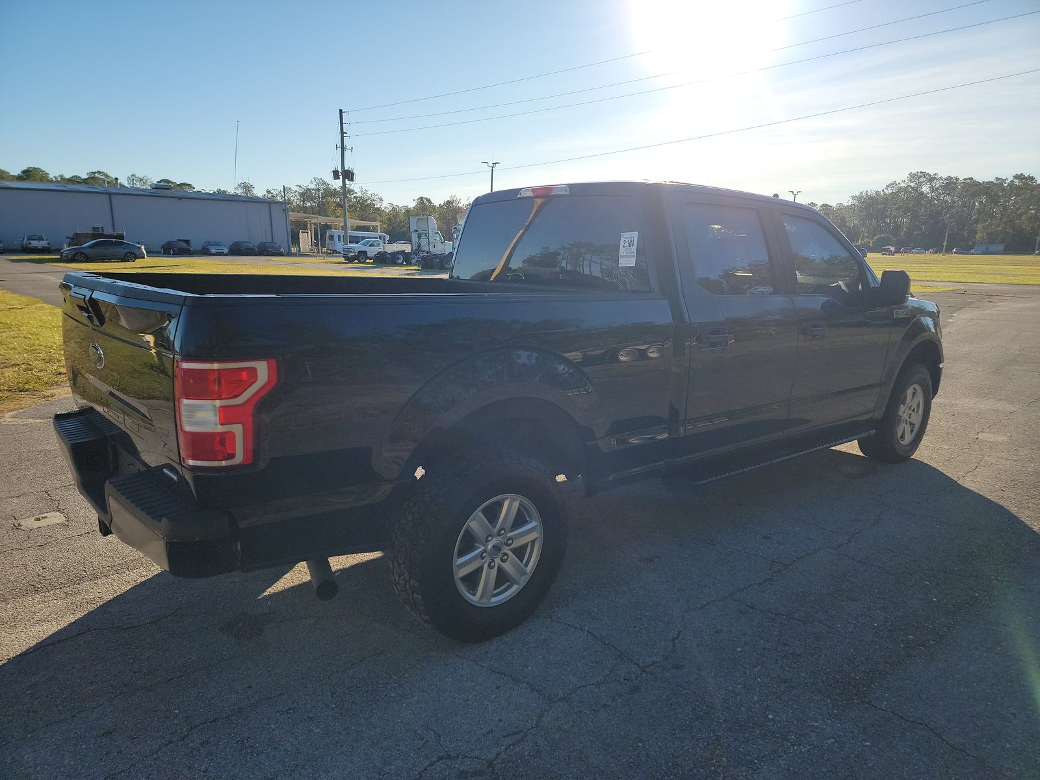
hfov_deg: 71.6
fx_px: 721
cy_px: 390
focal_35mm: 24
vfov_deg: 56.8
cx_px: 520
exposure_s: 1/800
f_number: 1.8
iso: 50
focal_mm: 6.7
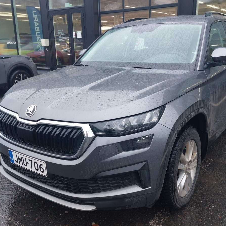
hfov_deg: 48.4
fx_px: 251
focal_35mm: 34
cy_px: 109
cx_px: 118
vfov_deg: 48.4
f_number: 1.8
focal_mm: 5.23
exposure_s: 1/60
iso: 50
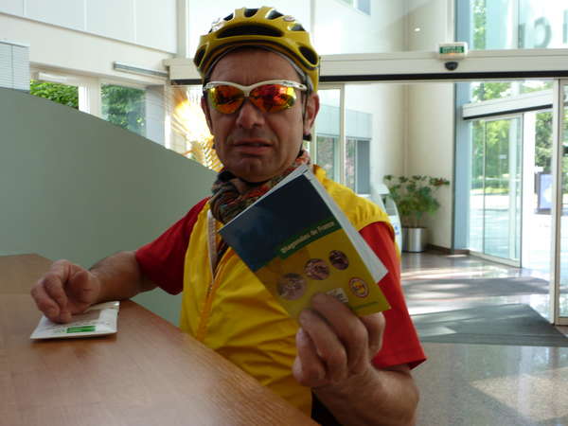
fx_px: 607
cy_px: 213
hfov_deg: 50.1
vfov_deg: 38.7
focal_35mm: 37
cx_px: 284
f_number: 3.6
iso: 80
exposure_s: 1/30
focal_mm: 6.1
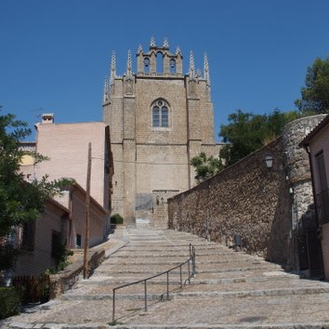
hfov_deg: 39.9
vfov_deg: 40.0
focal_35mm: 42
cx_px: 187
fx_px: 452
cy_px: 163
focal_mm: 7.4
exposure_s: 1/1000
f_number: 5
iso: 100
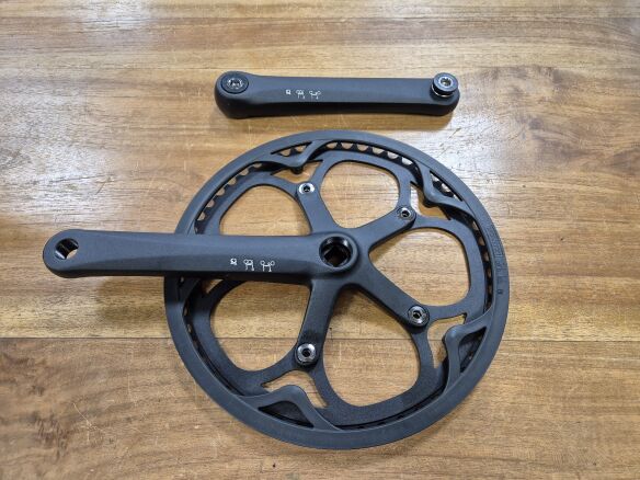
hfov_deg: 73.9
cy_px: 240
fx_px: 425
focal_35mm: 23
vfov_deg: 58.9
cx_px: 320
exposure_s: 1/100
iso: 320
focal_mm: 5.4
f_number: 1.8
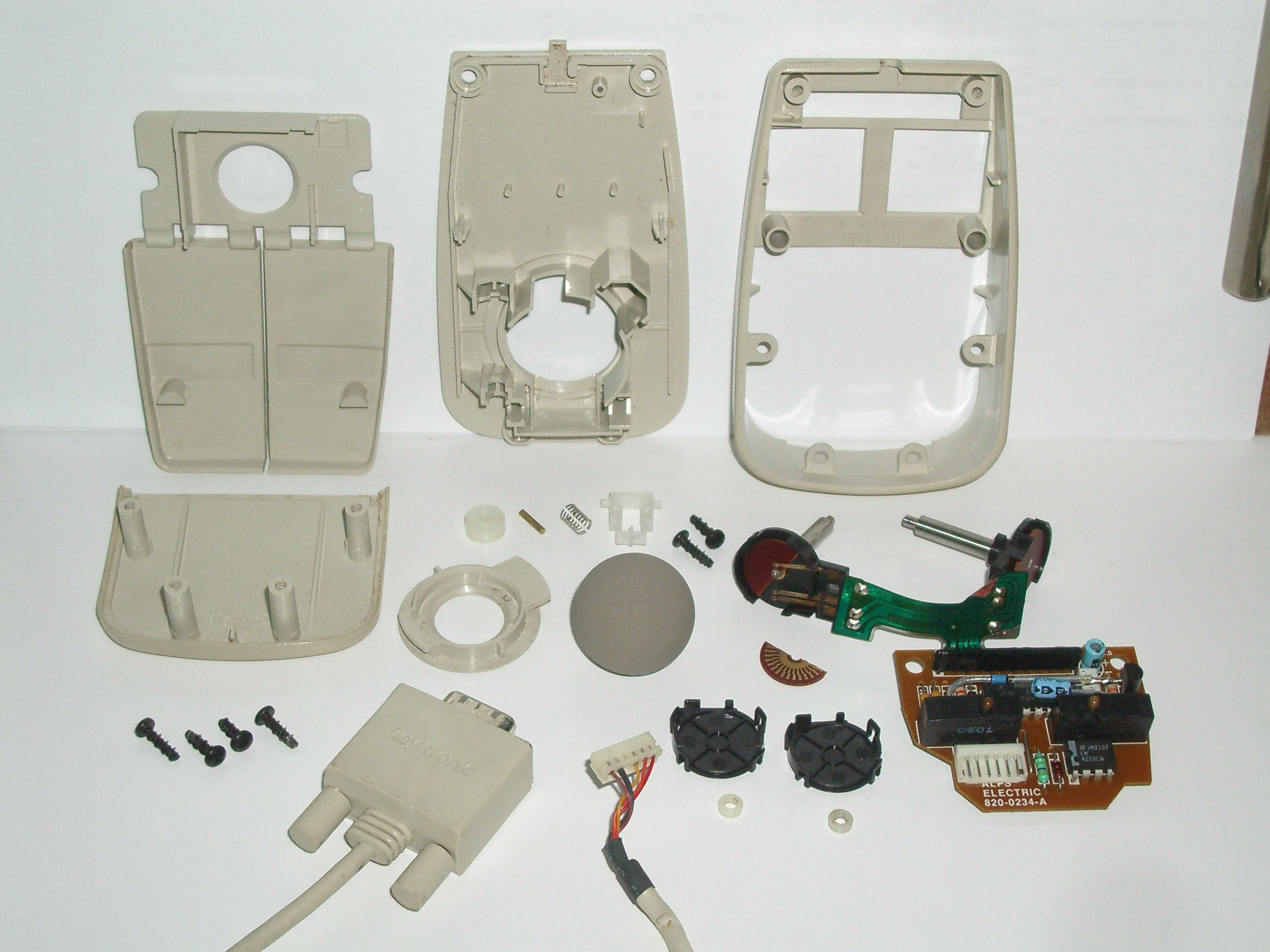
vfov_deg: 23.7
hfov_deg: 31.2
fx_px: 2275
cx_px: 635
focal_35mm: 62
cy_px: 476
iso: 200
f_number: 3.5
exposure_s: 1/60
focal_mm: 10.2
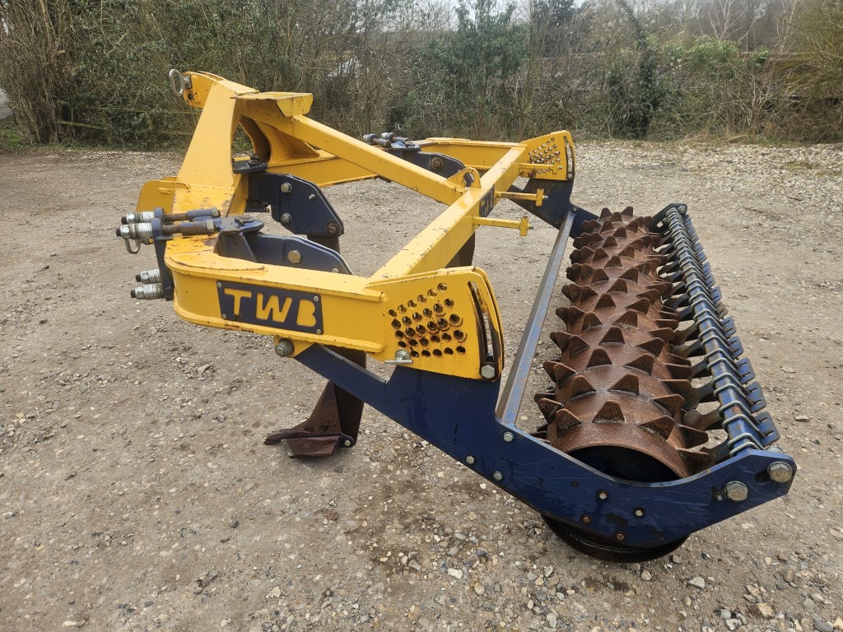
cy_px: 316
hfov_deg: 73.9
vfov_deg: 58.9
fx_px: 560
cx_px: 422
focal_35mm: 23
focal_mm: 5.4
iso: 25
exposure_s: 1/180
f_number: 1.8
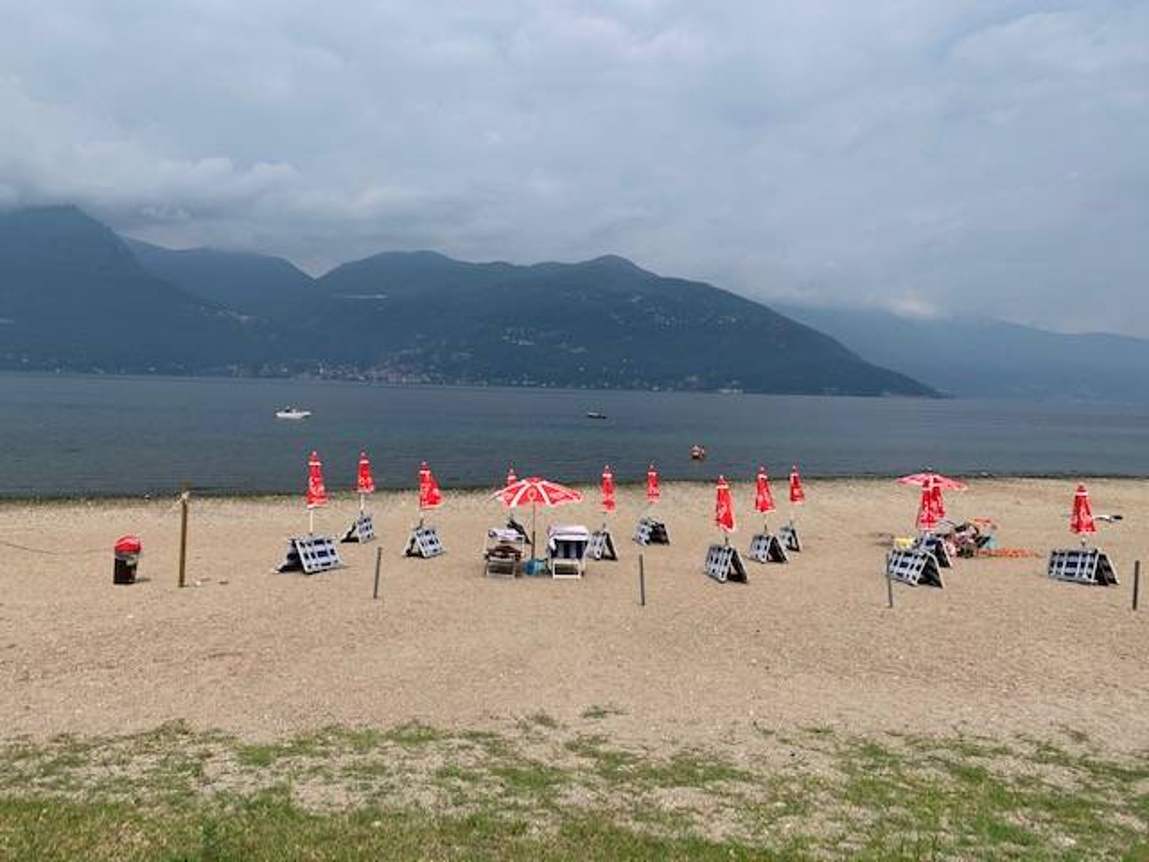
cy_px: 431
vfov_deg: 53.1
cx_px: 574
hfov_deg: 67.3
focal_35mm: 26
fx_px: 863
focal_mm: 4.25
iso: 25
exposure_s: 1/4464
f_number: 1.8
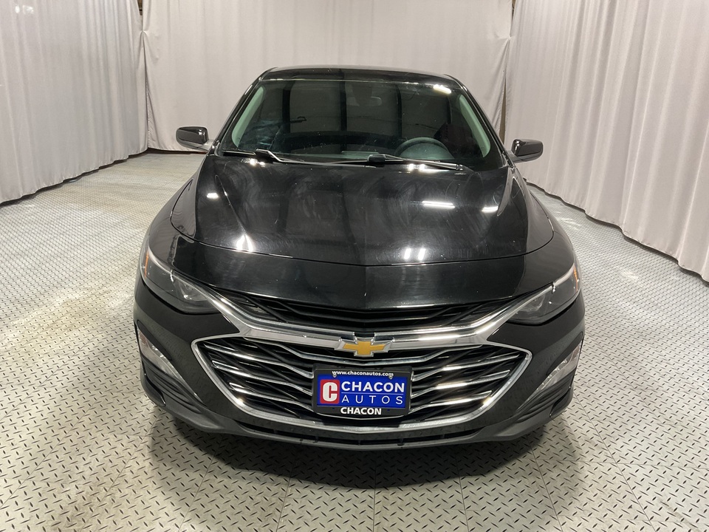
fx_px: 594
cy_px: 266
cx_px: 354
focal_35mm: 29
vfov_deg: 48.2
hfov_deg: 61.7
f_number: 1.8
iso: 80
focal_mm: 3
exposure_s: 1/60
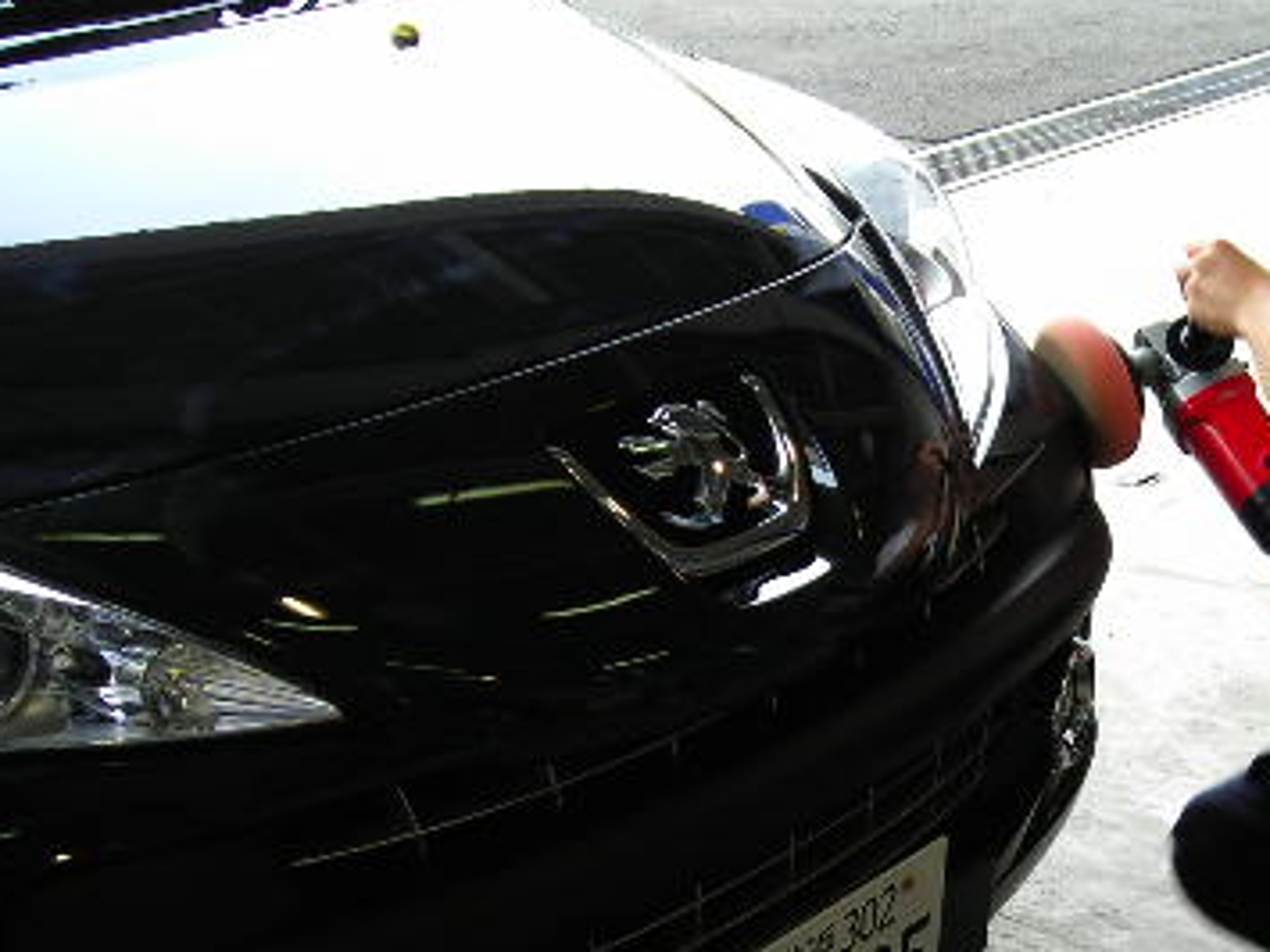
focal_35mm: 74
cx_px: 959
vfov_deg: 19.7
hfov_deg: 26.0
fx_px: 2714
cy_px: 755
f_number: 3.3
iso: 50
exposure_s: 1/36.1
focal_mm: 6.8
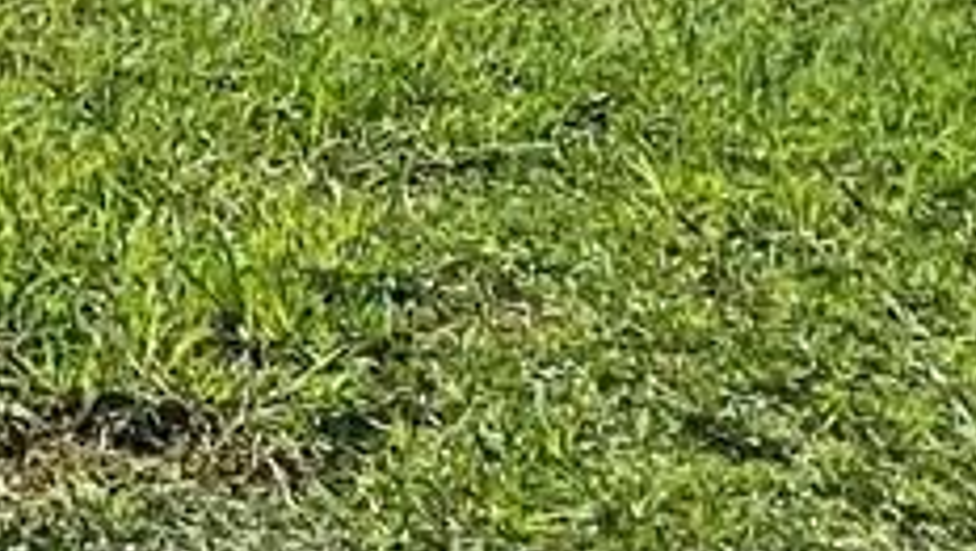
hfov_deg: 9.0
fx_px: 5051
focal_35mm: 195
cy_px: -1893
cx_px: -1902
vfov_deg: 5.3
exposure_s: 1/4274
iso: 32
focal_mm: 4.25
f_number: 1.8
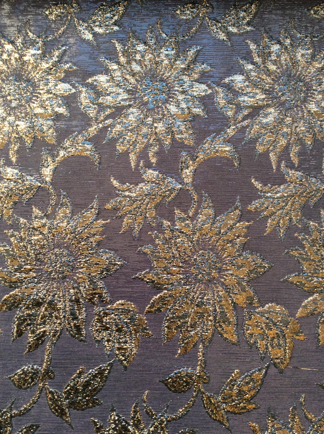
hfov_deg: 44.1
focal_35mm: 32
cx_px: 162
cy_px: 217
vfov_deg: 56.9
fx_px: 400
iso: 64
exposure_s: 1/24
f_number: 2.4
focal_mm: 3.3
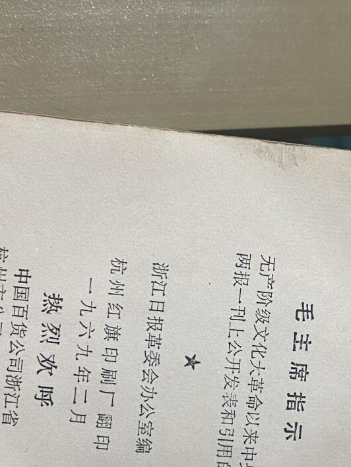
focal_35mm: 66
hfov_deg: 22.0
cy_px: 376
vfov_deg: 28.7
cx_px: 267
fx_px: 892
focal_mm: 4.25
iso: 100
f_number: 1.8
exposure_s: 1/50
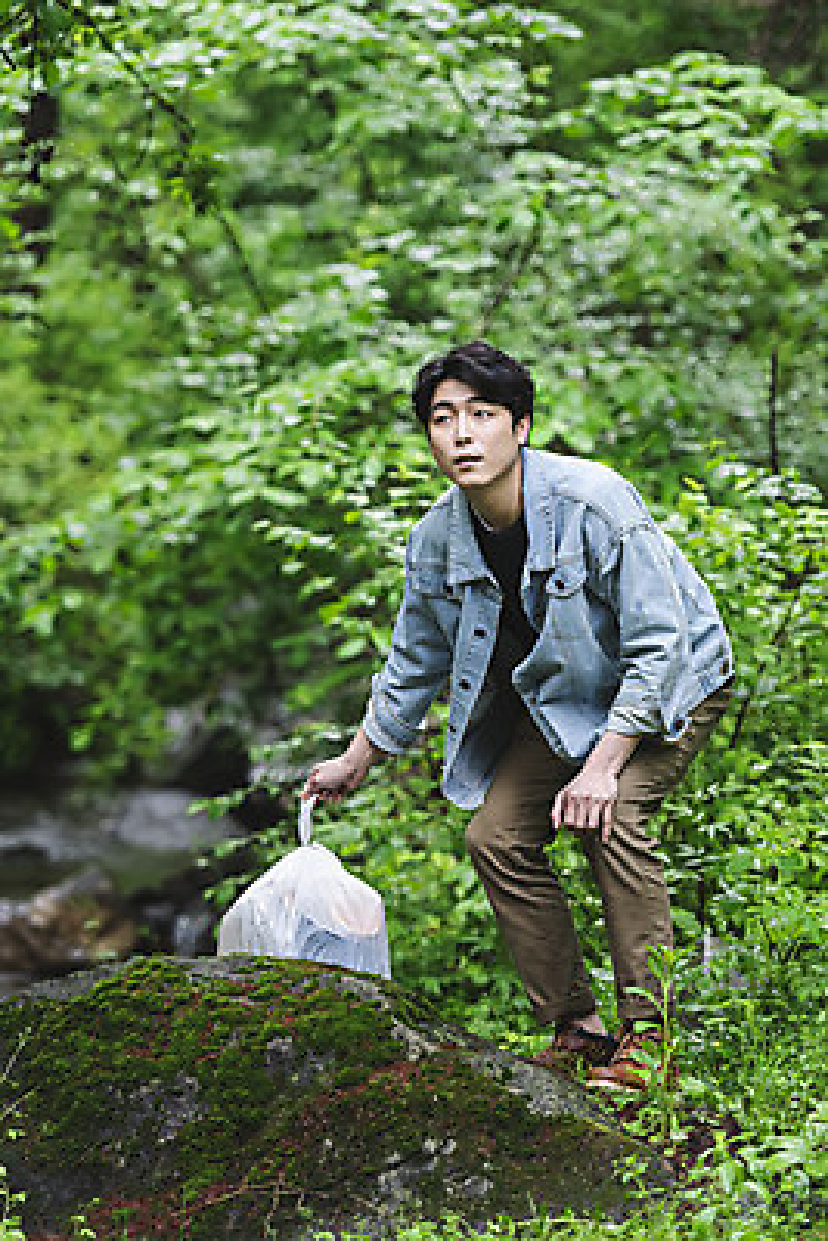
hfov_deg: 10.2
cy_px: 620
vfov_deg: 15.2
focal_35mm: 135
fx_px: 4653
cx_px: 414
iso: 800
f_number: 2.8
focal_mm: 135
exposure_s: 1/320
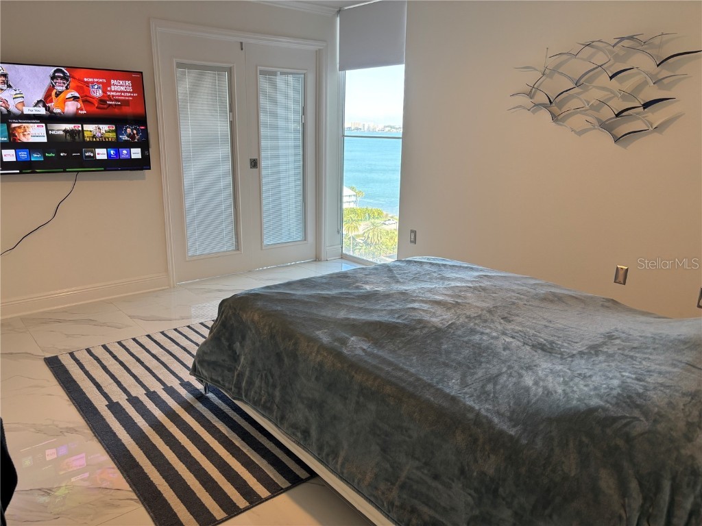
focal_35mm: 26
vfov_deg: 53.1
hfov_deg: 67.3
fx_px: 527
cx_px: 351
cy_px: 263
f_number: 1.6
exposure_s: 1/60
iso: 80
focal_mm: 5.96
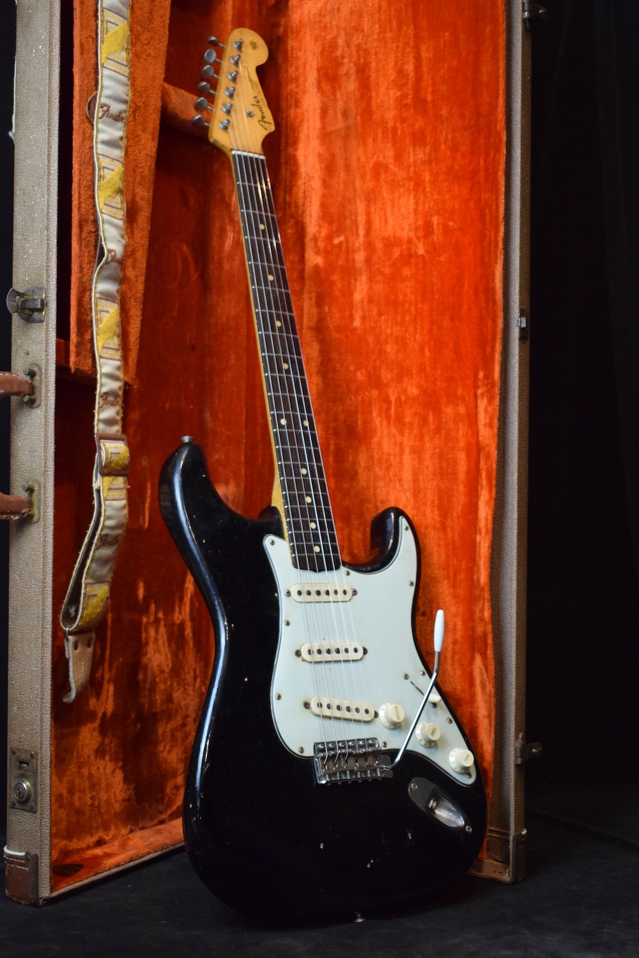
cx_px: 320
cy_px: 479
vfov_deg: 41.1
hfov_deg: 28.1
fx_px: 1278
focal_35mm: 48
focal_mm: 32
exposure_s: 1/60
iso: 2000
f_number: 4.5
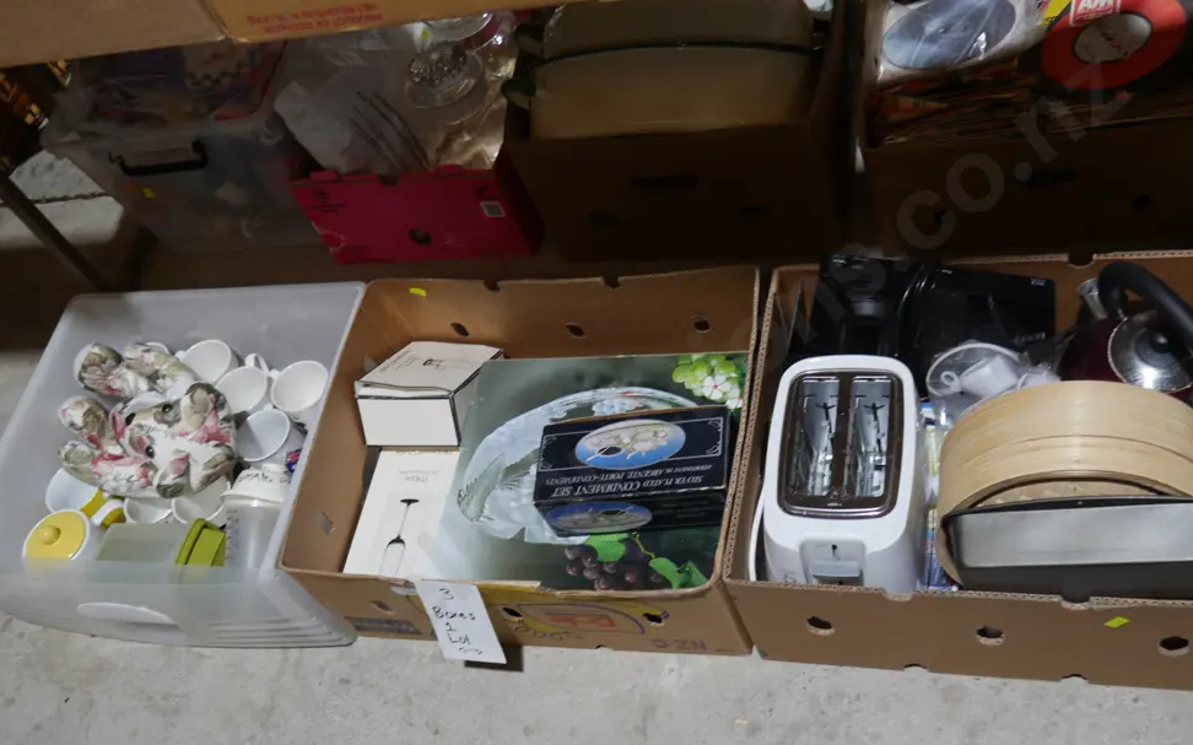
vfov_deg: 33.4
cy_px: 455
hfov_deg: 51.5
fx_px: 1235
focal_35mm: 38
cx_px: 611
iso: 250
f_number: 4
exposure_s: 1/60
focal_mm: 17
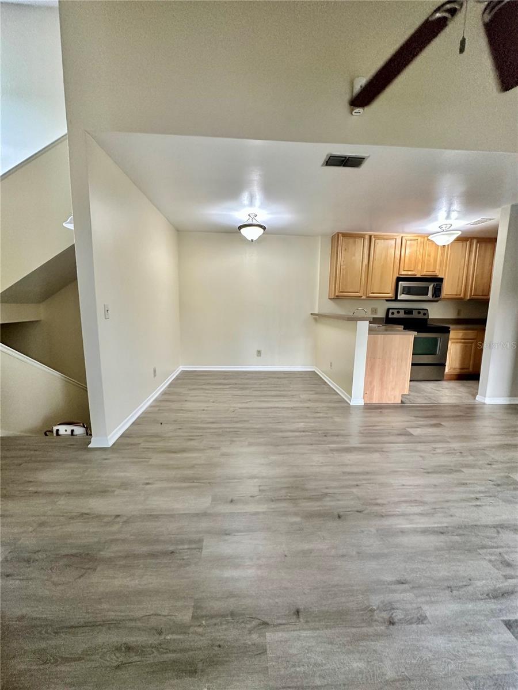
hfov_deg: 85.7
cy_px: 345
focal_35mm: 14
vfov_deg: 102.1
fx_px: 279
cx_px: 259
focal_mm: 2.22
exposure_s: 1/120
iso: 320
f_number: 2.2
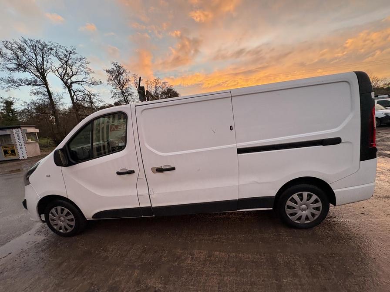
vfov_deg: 85.7
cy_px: 146
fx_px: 158
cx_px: 195
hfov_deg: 102.1
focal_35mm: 14
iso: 250
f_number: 2.2
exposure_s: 1/94
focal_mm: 2.22
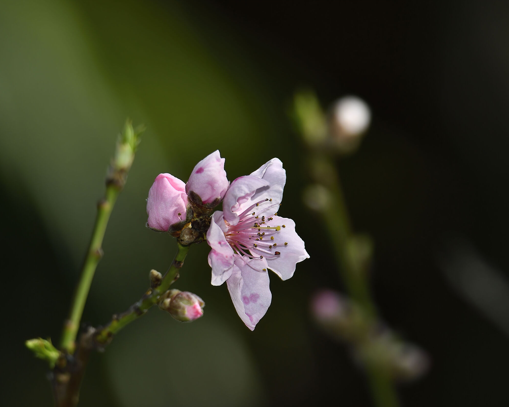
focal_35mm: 846
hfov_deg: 2.3
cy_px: 203
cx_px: 251
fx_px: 12743
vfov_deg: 1.8
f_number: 8
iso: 400
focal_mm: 500
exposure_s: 1/800
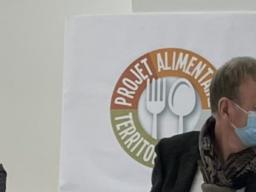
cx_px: 345
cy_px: 279
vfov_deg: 7.6
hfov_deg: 10.1
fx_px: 1419
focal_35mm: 192
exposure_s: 1/121
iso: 100
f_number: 1.6
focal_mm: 4.2
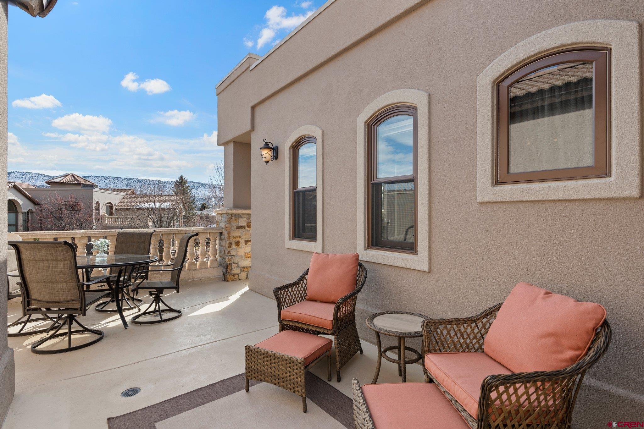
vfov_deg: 68.9
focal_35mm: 18
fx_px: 313
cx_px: 322
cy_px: 214
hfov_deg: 91.6
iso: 400
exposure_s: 1/125
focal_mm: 17.5
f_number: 8
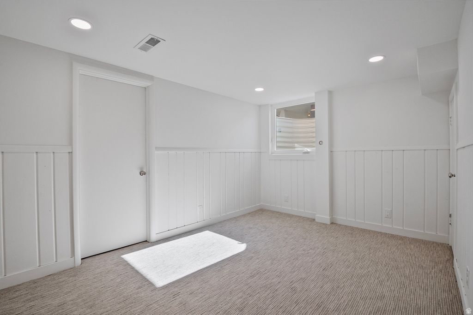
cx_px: 236
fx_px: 210
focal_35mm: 16
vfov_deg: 73.8
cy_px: 158
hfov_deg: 96.7
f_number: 8
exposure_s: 1/250
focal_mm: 16
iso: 1250
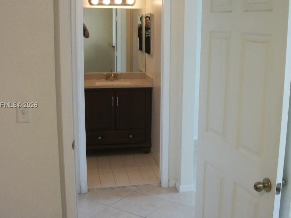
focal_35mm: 46
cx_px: 163
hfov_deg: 41.2
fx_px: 387
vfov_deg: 31.5
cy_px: 105
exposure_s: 1/30
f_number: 2.9
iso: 140
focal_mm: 5.7
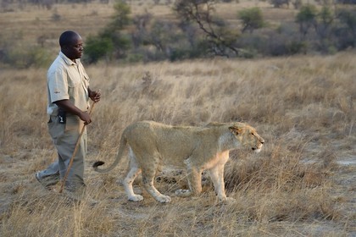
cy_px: 118
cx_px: 178
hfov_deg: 28.8
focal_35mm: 70
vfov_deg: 19.5
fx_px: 692
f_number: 4
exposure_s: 1/320
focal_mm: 70
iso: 800
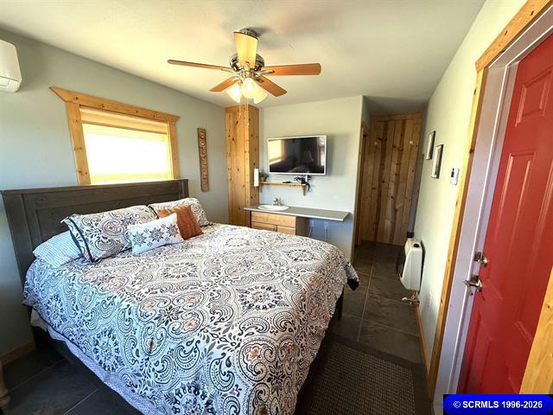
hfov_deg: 102.1
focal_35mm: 14
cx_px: 276
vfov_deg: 85.7
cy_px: 208
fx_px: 224
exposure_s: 1/120
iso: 200
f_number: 2.2
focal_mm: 2.22
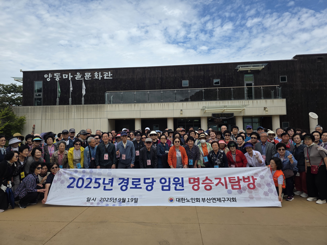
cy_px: 122
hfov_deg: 73.9
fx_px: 217
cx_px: 164
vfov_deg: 58.9
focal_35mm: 23
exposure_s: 1/5153
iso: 80
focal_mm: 6.3
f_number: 1.7
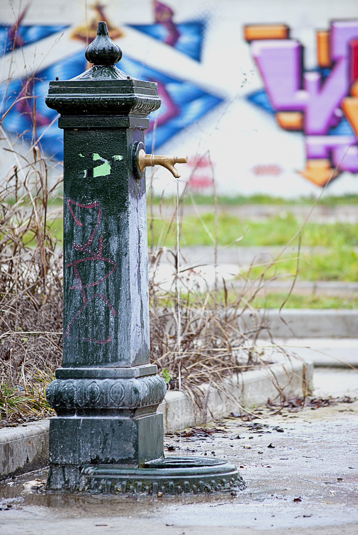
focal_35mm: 202
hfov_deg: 6.8
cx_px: 179
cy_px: 268
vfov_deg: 10.1
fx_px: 3013
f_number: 5
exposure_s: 1/60
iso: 200
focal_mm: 135
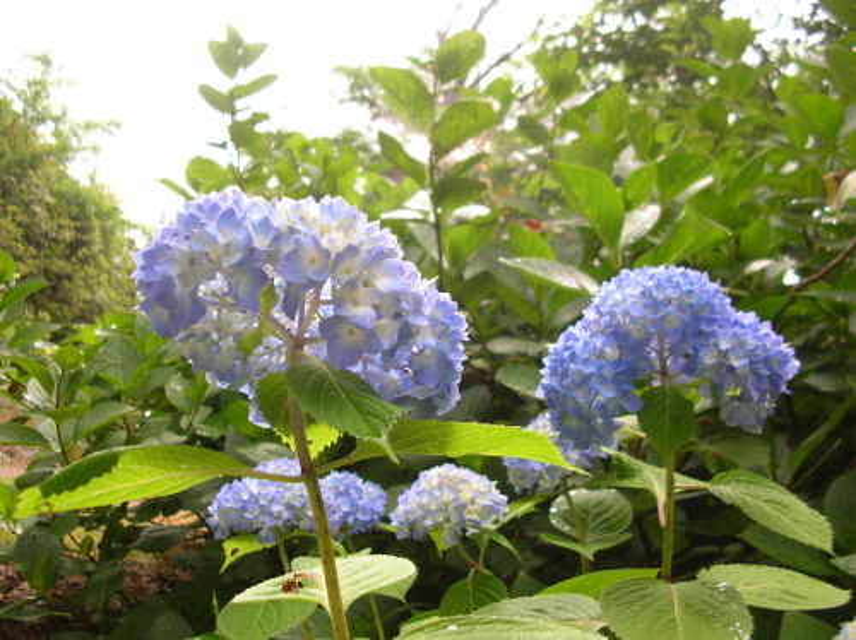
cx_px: 428
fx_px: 865
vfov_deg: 40.6
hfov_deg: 52.7
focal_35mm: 35
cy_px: 320
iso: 50
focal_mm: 5.8
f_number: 2.8
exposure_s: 1/202
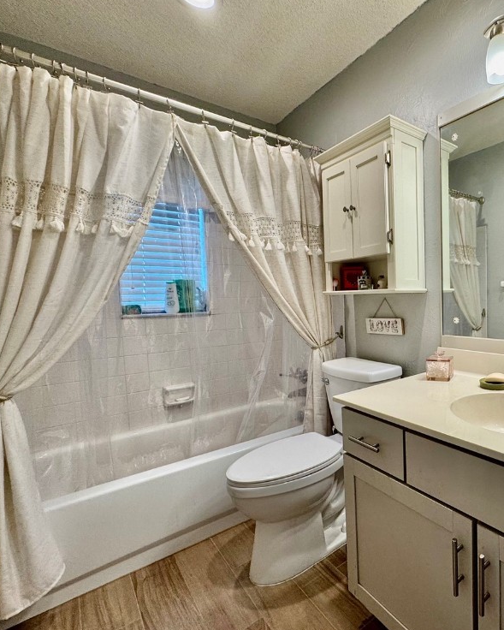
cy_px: 320
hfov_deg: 63.6
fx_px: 354
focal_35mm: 19
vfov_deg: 83.3
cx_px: 415
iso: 160
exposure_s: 1/120
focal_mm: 2.22
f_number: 2.2
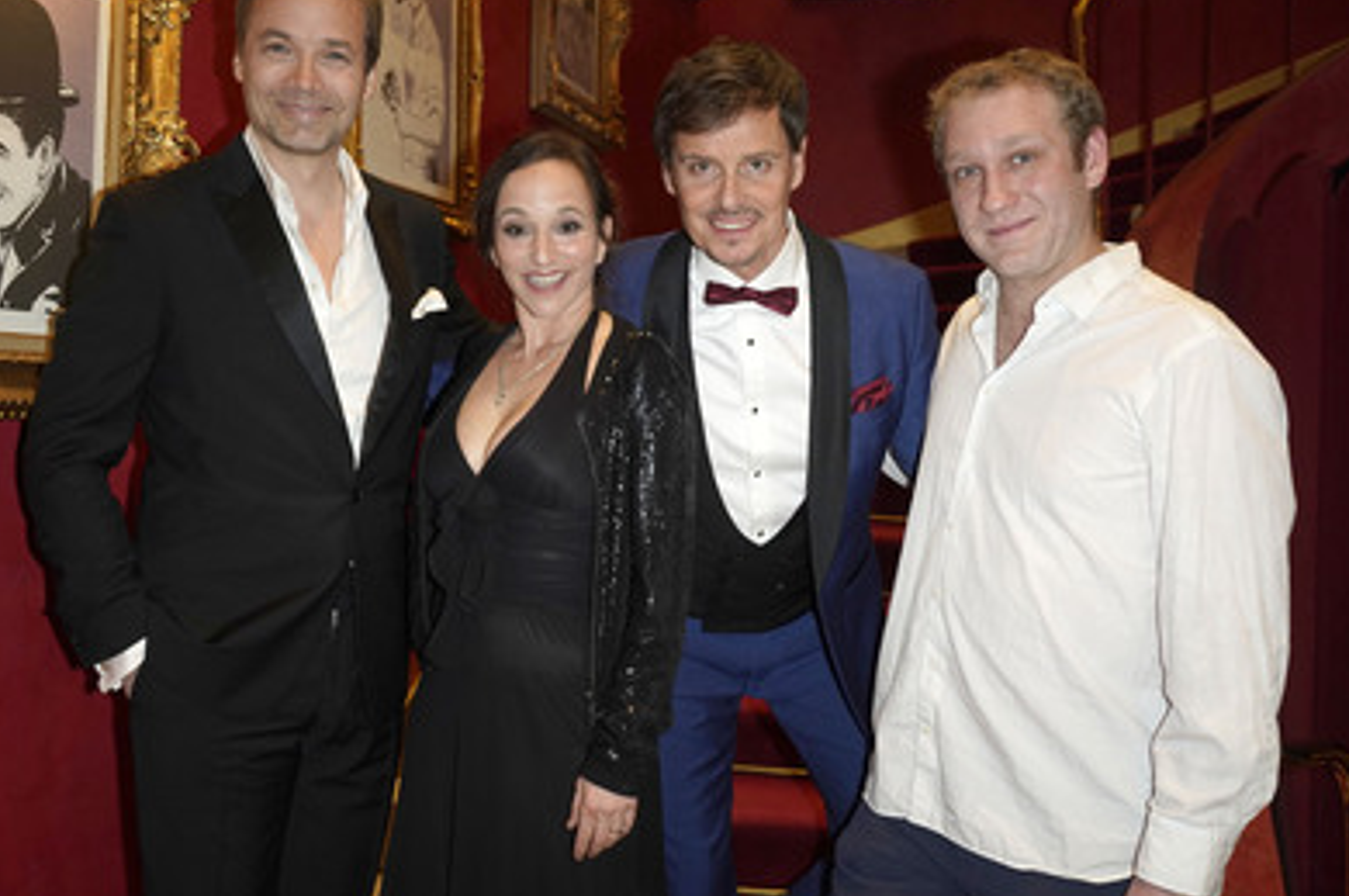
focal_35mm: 37
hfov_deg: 51.9
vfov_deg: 35.8
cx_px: 631
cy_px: 387
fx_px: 1385
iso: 1600
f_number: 5
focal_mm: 32
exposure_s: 1/100
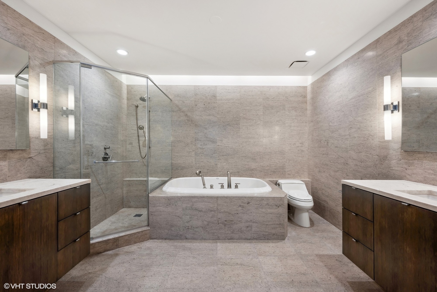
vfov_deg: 81.2
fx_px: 170
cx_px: 218
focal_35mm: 14
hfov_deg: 104.3
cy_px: 146
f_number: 9.5
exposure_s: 1/6
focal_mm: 14
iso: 200
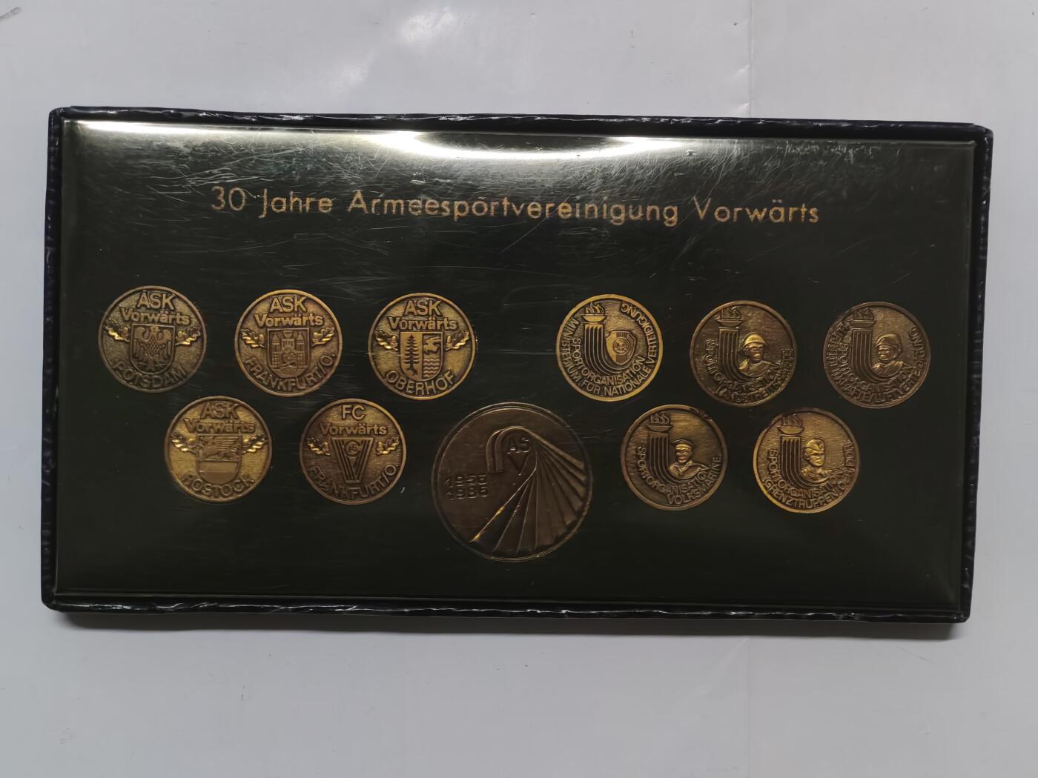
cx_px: 519
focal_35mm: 68
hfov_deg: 28.6
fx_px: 2039
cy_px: 389
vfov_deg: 21.6
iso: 800
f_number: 2.4
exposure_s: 1/25
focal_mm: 8.67
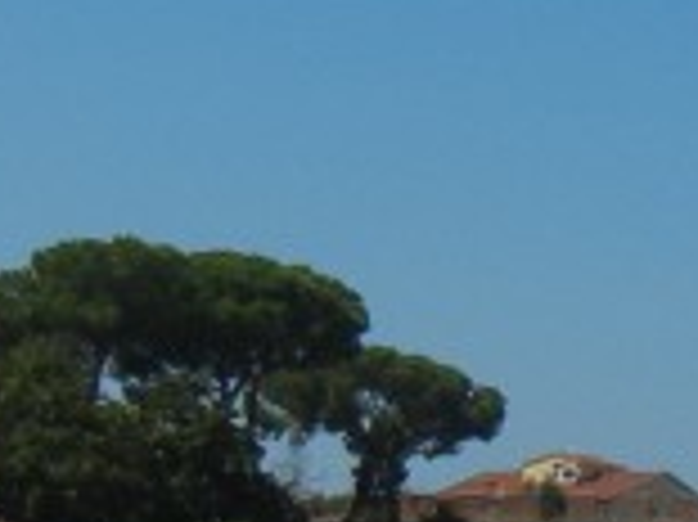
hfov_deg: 9.7
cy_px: 518
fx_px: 3989
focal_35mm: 198
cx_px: 1013
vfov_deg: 7.5
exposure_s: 1/767
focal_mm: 5.4
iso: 160
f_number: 7
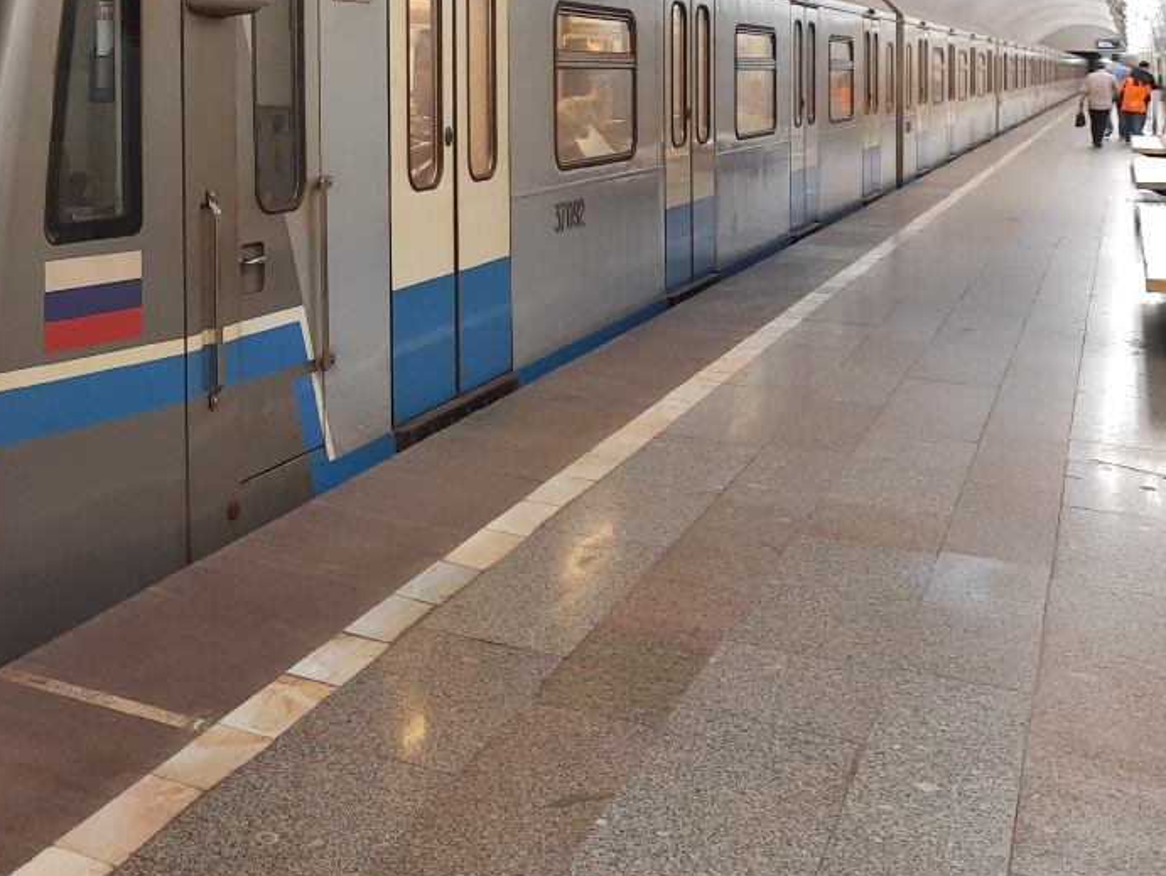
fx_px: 1584
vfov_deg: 29.7
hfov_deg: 37.9
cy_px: 100
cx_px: 130
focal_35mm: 47
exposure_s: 1/50
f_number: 2
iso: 200
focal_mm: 4.6
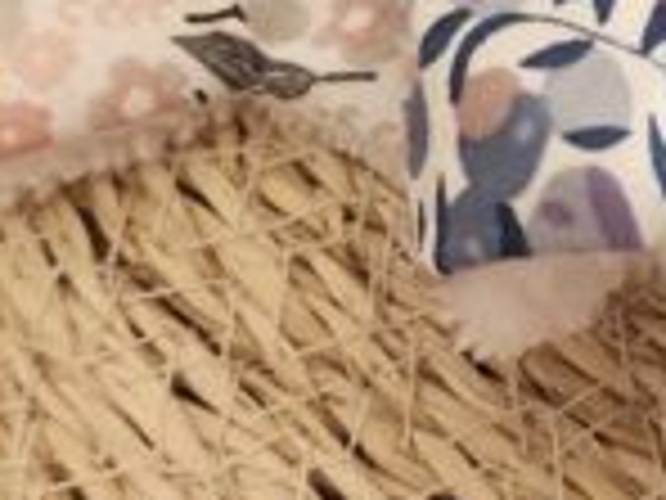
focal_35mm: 93
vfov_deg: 15.7
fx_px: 1789
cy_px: 68
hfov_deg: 21.0
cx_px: 472
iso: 160
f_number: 1.8
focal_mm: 6.4
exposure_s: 1/182
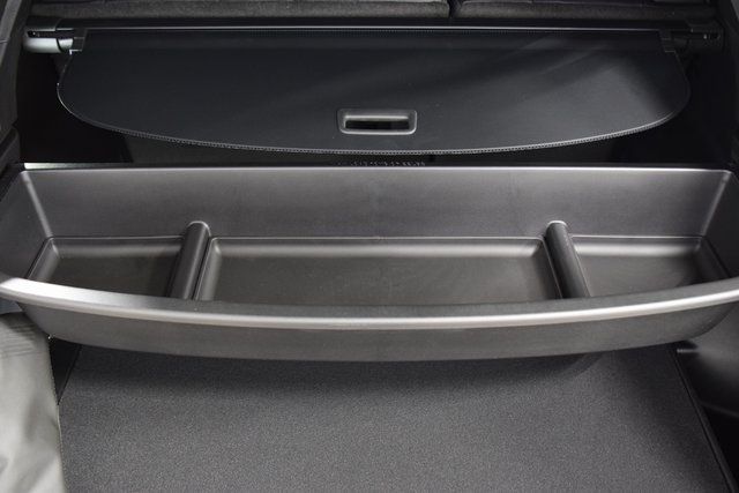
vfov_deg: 36.9
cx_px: 370
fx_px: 739
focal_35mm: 36
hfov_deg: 53.1
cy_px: 246
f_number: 2.8
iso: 1600
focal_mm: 24
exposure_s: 1/15
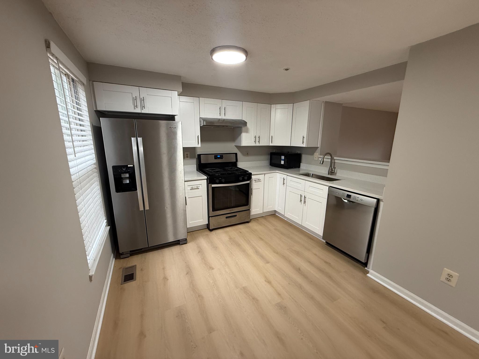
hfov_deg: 102.1
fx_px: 194
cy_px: 180
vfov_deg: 85.7
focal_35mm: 14
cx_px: 240
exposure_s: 1/60
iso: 200
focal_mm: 2.22
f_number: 2.2
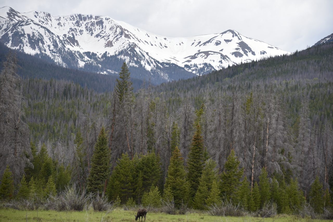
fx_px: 1388
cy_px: 111
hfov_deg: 13.7
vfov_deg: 9.2
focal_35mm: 150
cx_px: 166
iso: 125
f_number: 5.6
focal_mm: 150
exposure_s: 1/320
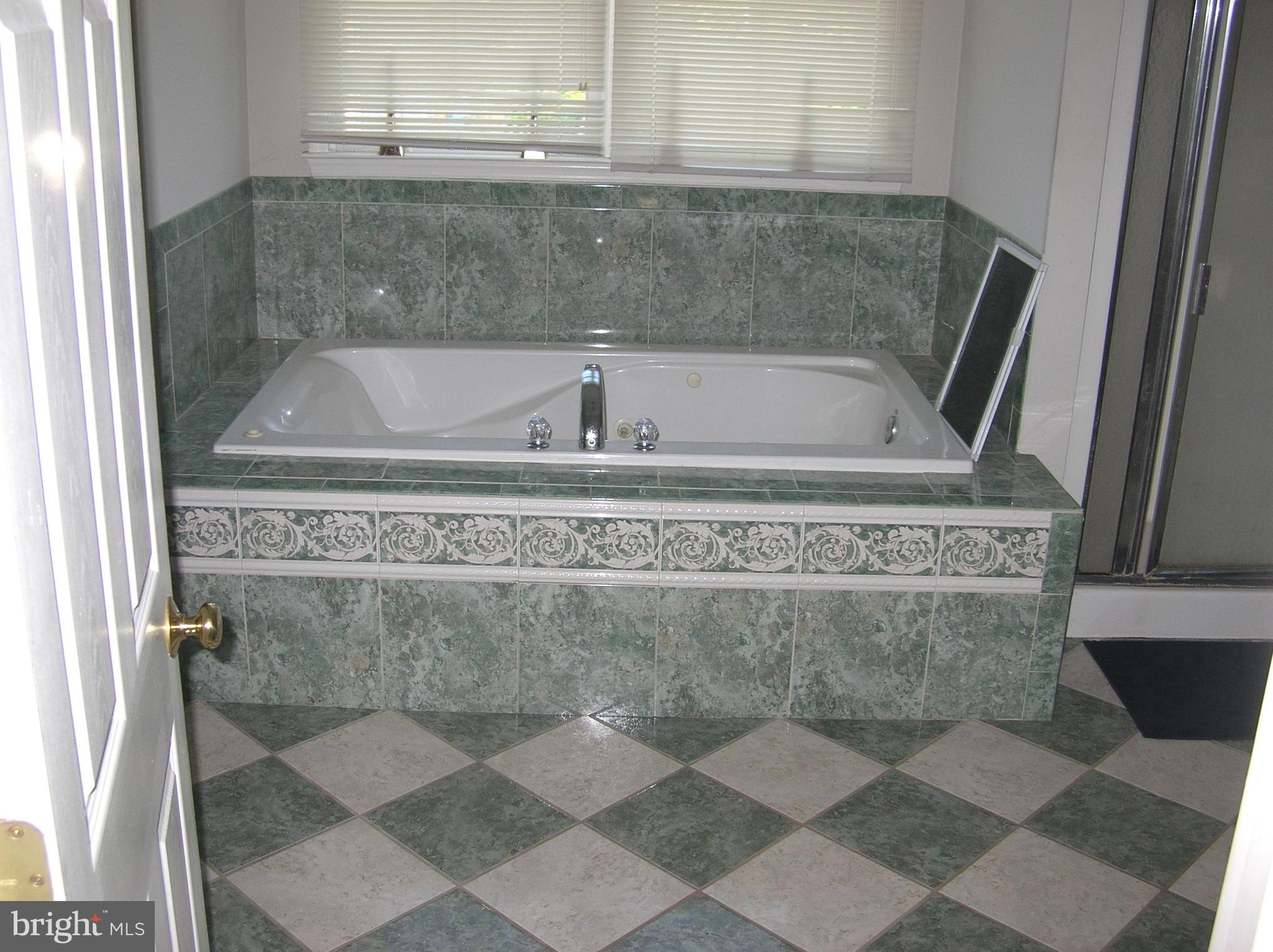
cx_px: 636
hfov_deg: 51.4
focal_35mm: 36
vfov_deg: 39.6
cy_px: 476
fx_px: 1323
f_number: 2.7
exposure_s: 1/60.1
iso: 50
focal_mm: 6
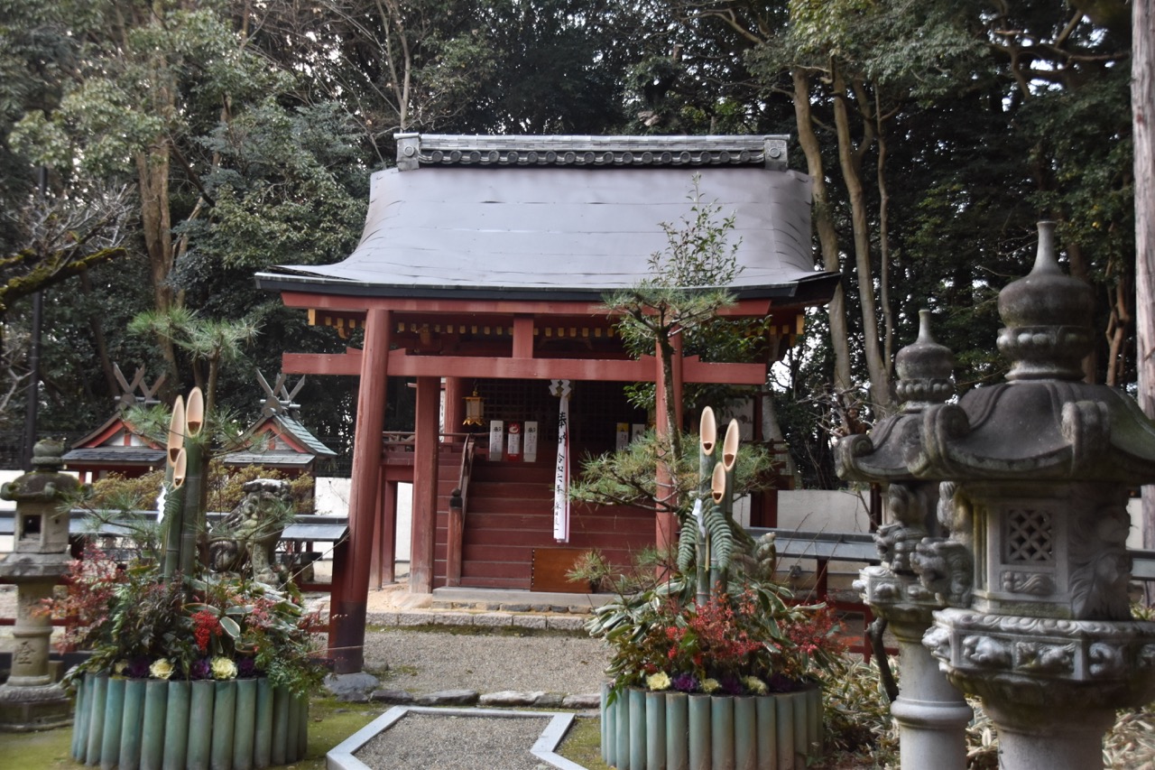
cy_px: 385
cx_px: 578
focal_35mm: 44
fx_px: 1395
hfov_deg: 45.0
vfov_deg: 30.8
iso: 800
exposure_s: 1/80
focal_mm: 29
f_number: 4.5
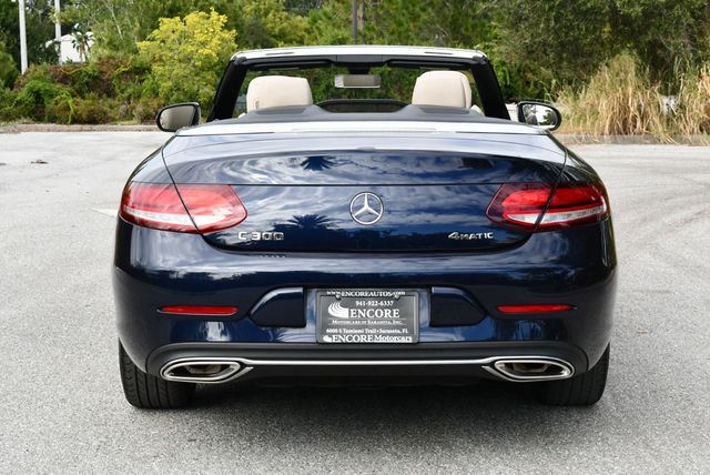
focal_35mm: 70
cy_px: 238
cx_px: 355
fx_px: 1382
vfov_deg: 19.5
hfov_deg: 28.8
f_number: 8
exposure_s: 1/250
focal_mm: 35
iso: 200
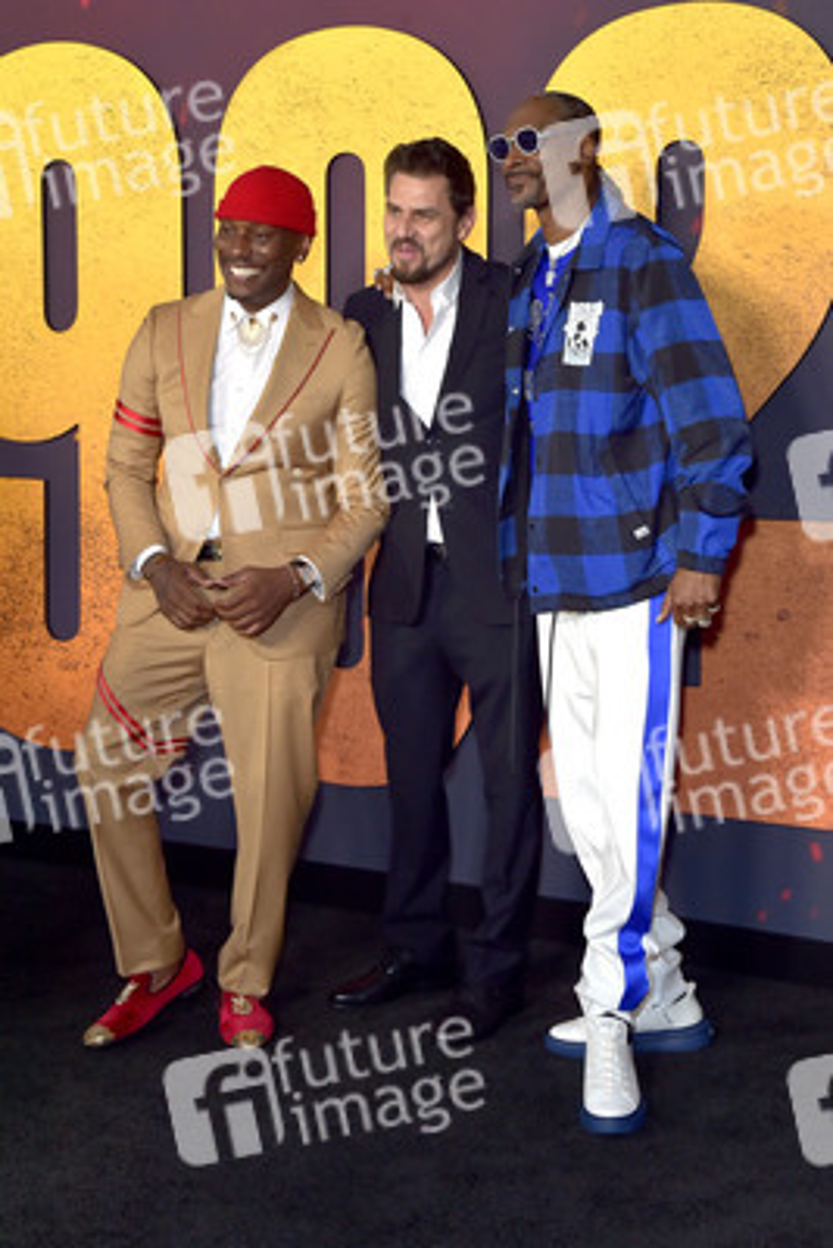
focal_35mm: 55
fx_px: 1907
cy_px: 624
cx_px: 416
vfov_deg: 36.2
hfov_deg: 24.6
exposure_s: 1/250
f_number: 6.3
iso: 800
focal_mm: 55
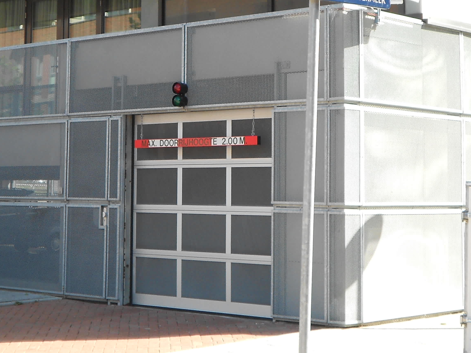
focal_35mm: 81
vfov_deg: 18.1
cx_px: 160
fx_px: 1102
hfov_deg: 24.0
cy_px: 88
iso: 80
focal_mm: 7.7
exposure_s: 1/125
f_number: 4.2
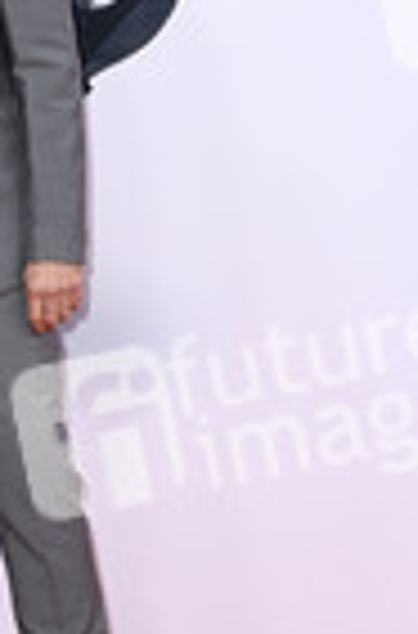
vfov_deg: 13.9
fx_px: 2597
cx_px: -166
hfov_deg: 9.0
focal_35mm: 148
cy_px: 189
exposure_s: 1/250
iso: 500
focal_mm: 52
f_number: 4.5
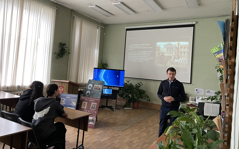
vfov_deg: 44.4
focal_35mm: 28
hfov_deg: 66.5
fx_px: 182
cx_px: 120
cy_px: 64
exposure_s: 1/60
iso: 250
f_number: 1.6
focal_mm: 4.2
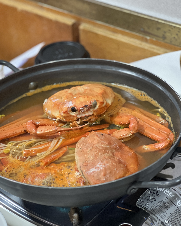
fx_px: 676
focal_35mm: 101
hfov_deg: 15.2
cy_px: 113
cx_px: 86
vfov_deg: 19.0
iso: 400
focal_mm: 9
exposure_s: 1/24
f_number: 2.8
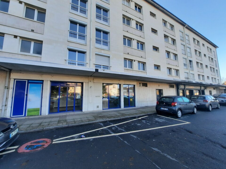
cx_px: 113
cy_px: 84
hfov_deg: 106.2
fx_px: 85
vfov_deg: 89.9
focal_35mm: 13
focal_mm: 1.74
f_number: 2.2
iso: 40
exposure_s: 1/206
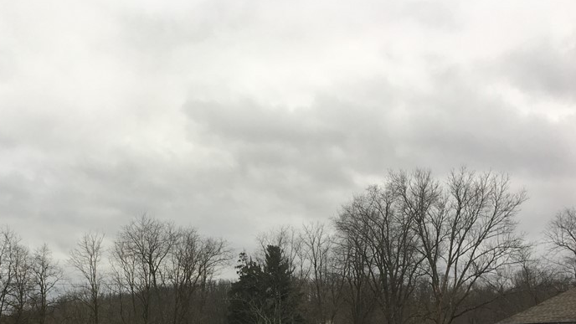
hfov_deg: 42.9
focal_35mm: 47
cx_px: 175
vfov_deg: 24.5
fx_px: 718
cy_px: 305
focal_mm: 4.15
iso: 32
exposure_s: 1/120
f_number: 2.2
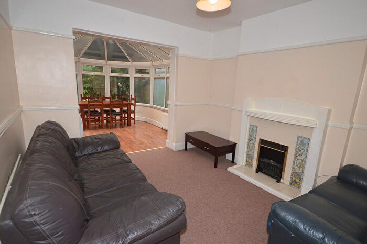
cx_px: 184
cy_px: 122
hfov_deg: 90.0
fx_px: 183
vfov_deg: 67.3
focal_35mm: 18
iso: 200
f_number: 5
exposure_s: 1/60
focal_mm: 12
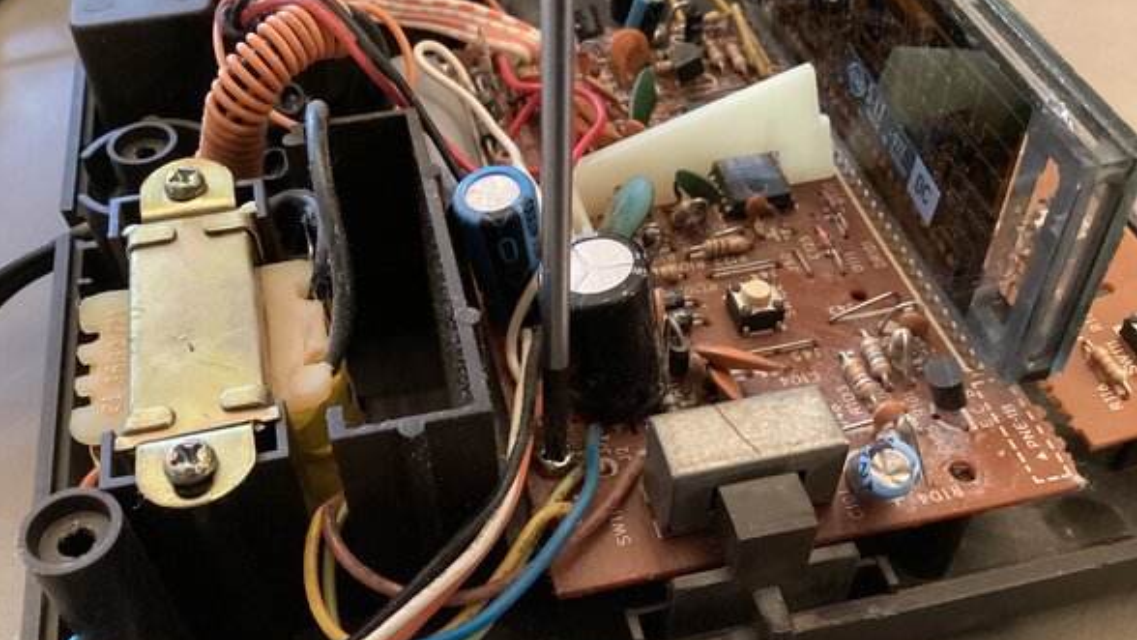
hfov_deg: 58.0
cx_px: 567
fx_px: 1025
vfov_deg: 34.4
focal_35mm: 34
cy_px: 410
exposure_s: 1/15
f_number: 2.4
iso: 800
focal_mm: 3.3
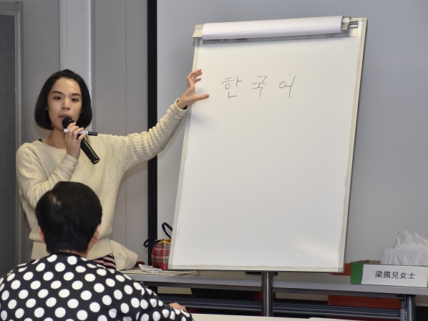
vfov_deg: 11.0
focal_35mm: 135
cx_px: 163
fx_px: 1670
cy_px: 168
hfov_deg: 14.6
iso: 800
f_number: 5
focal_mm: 70
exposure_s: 1/100
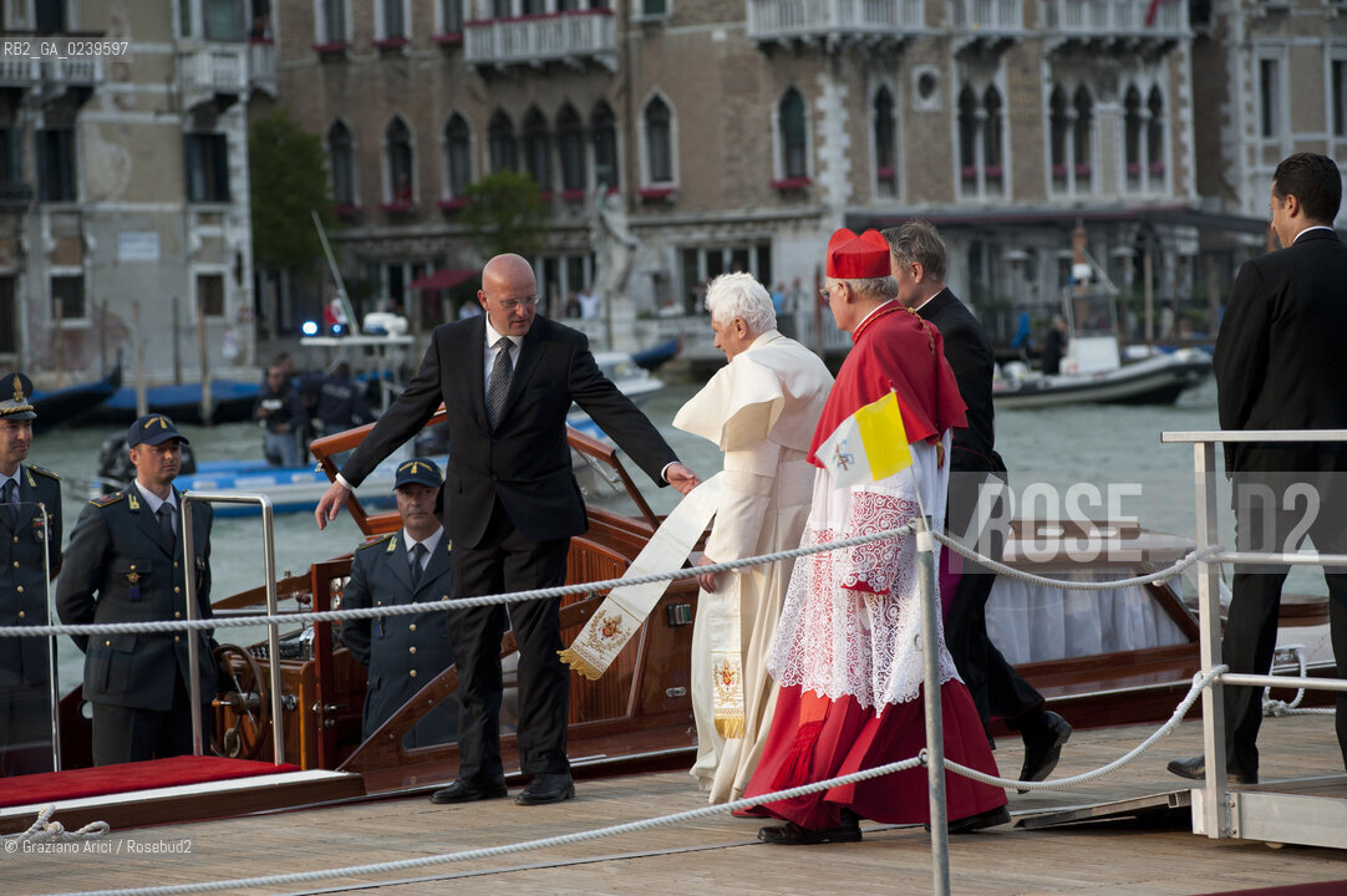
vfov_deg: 10.1
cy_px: 448
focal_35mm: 135
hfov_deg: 15.2
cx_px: 674
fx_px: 5048
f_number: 5.6
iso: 800
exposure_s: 1/2000
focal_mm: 135
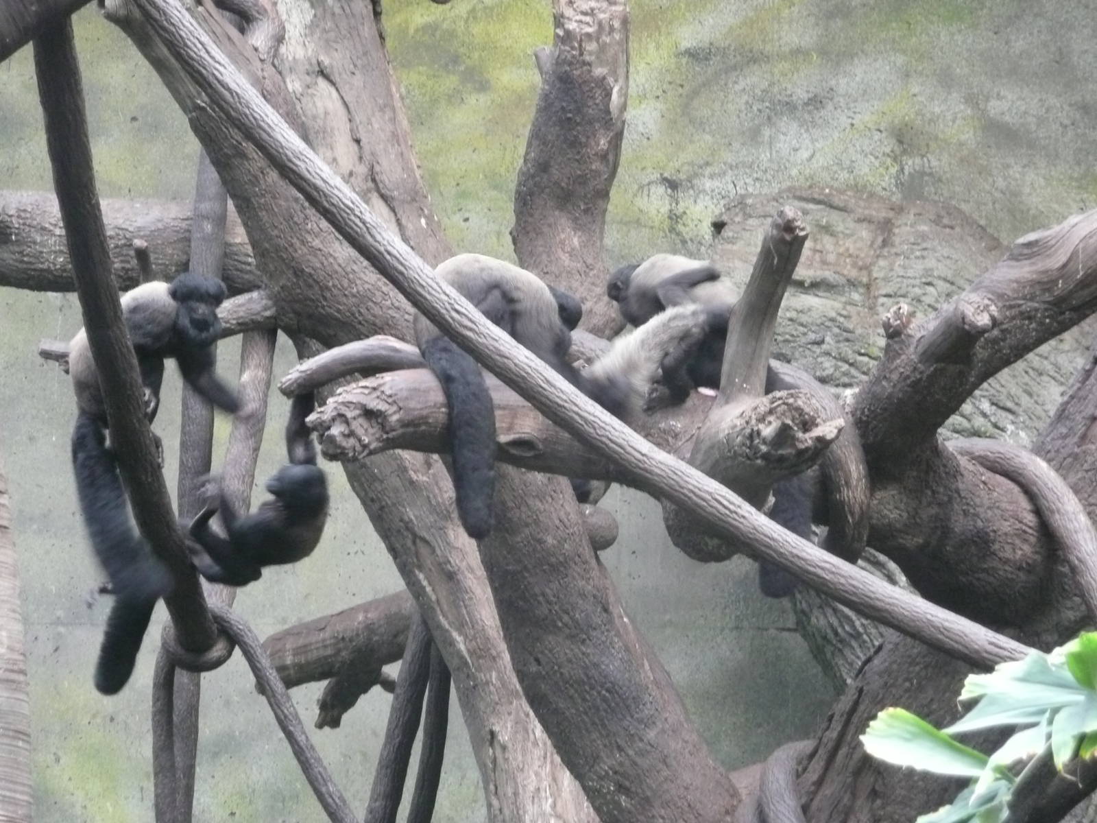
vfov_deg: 7.5
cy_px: 412
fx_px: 6306
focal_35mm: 199
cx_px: 548
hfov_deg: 9.9
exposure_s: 1/20
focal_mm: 32.7
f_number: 4.8
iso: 400
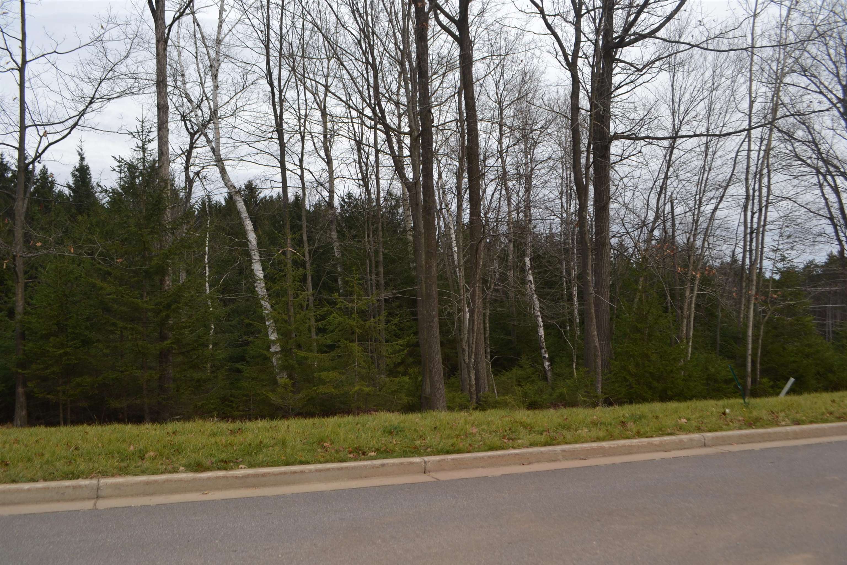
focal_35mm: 27
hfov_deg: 67.4
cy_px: 282
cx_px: 424
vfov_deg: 47.9
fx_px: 635
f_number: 5
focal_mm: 18
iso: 100
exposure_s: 1/200
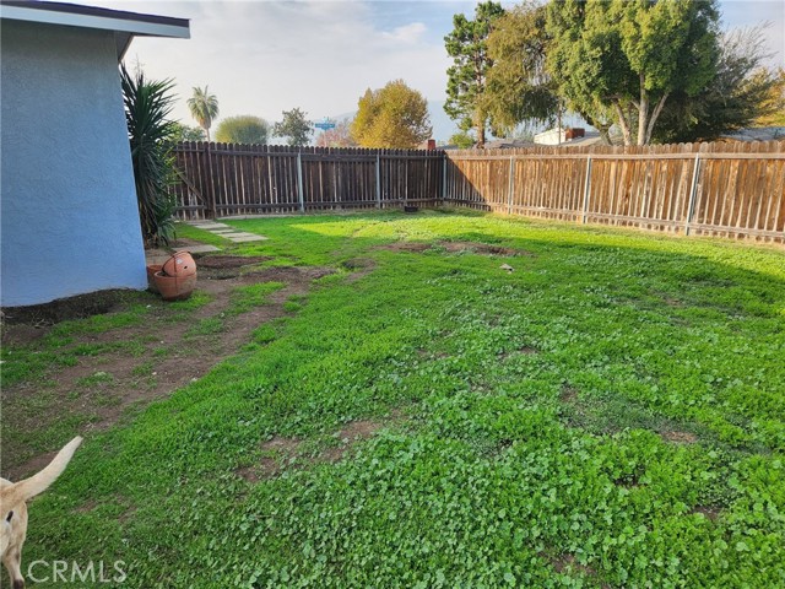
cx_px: 392
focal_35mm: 23
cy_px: 294
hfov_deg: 73.9
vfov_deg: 58.9
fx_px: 522
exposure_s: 1/625
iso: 20
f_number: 1.8
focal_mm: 5.4
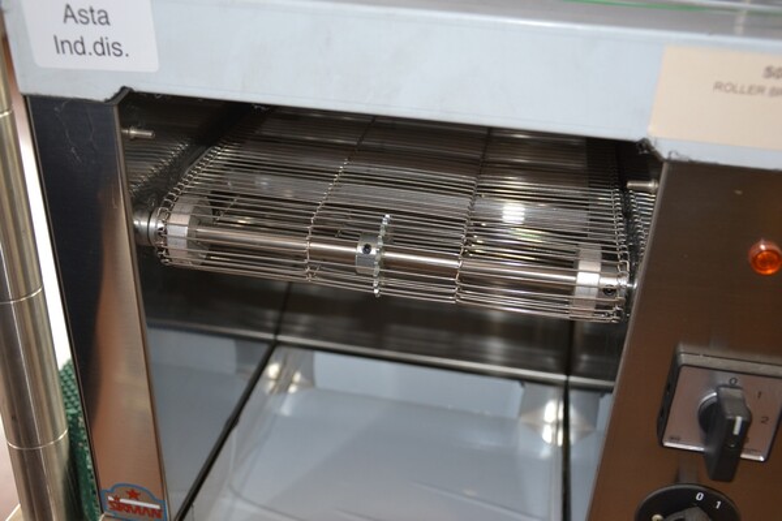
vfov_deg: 34.2
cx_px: 391
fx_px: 847
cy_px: 260
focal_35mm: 39
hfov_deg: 49.6
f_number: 4
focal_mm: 26
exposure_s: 1/30
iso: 400
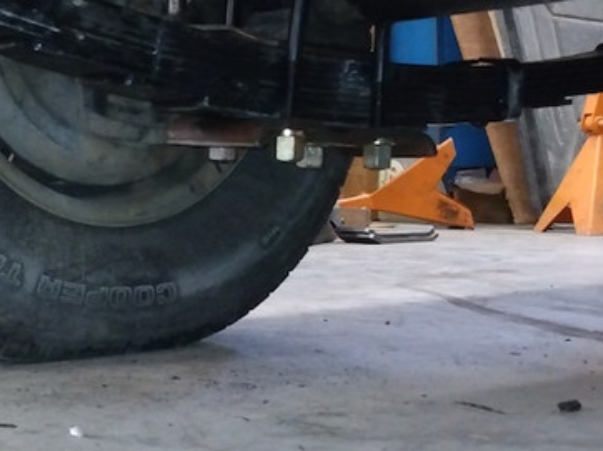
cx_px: 101
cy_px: 133
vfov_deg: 24.6
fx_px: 1027
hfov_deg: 31.7
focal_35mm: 59
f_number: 2
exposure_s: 1/30
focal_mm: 3.54
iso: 584
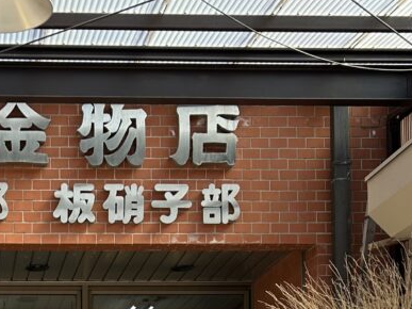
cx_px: -12
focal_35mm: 86
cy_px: 462
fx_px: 1023
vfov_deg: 15.8
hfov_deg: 21.8
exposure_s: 1/541
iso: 50
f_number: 1.5
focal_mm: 5.7
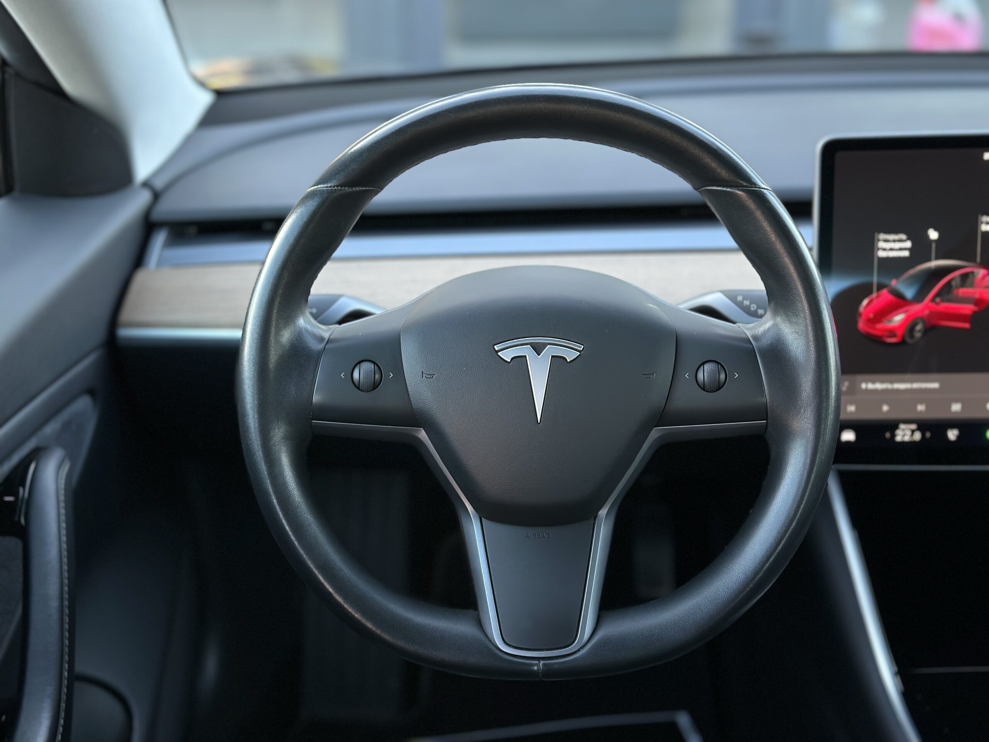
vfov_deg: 30.3
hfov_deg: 39.7
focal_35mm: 48
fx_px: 1371
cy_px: 371
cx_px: 494
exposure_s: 1/88
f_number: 1.78
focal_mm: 6.86
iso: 125
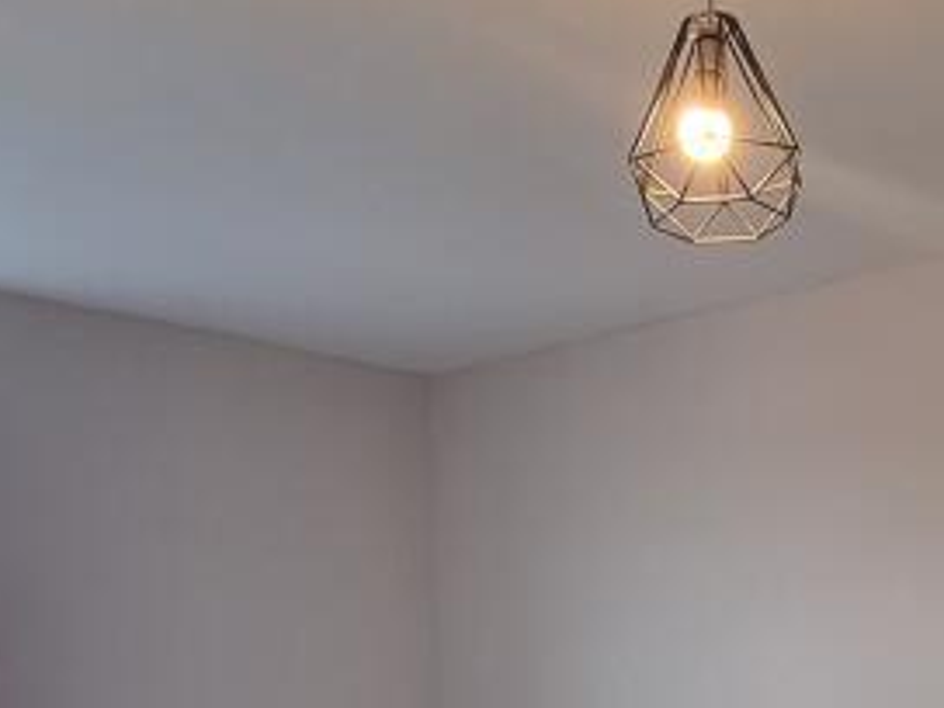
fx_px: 1336
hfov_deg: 37.0
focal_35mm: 49
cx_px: 805
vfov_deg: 26.1
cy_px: 878
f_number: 2.2
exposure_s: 1/50
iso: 64
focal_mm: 2.2
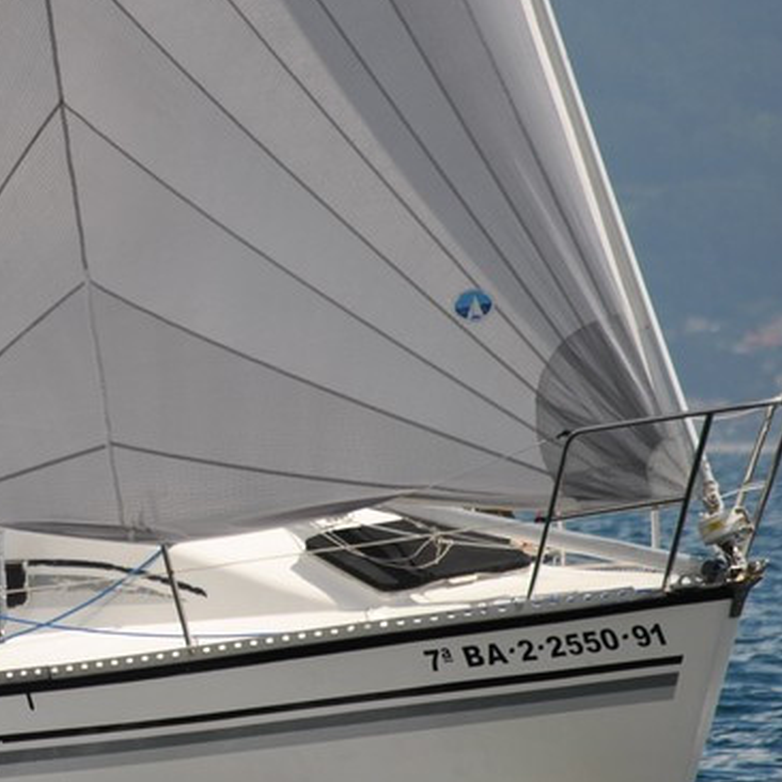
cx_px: 19
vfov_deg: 3.5
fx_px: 12856
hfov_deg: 3.5
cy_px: 355
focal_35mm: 503
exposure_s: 1/640
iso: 100
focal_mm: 180
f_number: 5.6
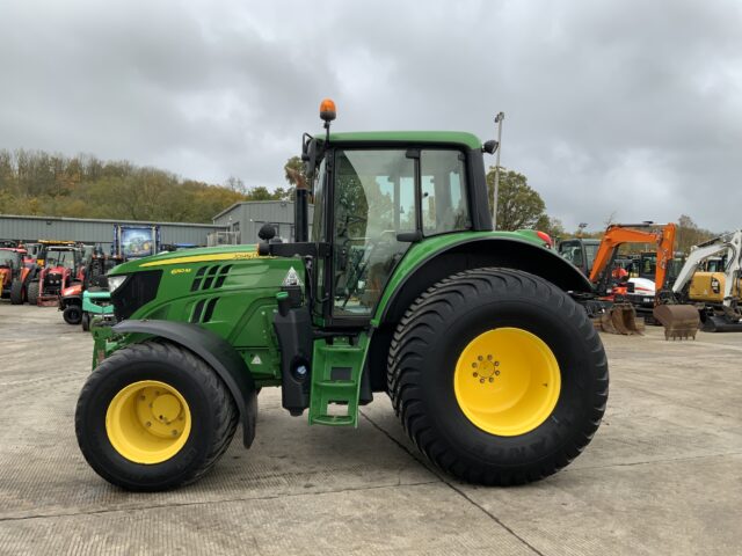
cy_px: 278
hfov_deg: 61.7
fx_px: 622
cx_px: 371
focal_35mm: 29
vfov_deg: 48.2
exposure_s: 1/165
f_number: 1.8
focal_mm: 3
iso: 16
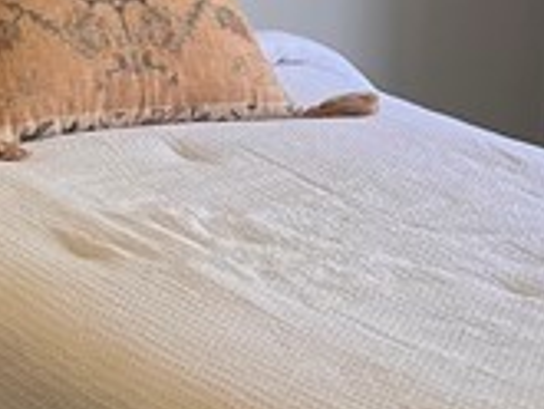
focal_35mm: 161
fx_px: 2532
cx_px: -86
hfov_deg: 12.0
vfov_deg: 9.2
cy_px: -3
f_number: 1.5
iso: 80
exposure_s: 1/120
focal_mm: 5.7
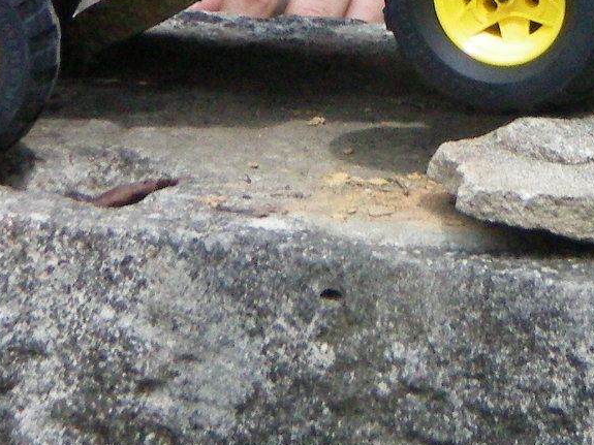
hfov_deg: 4.9
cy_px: -202
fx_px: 6965
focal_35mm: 406
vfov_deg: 3.6
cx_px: 409
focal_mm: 18.9
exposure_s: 1/250
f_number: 5.9
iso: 125
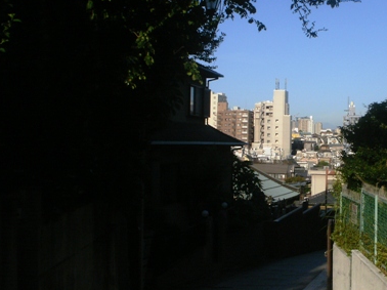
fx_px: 682
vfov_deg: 24.0
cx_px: 318
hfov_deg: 30.8
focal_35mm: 61
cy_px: 120
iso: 100
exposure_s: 1/1000
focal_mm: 6.3
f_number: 5.6
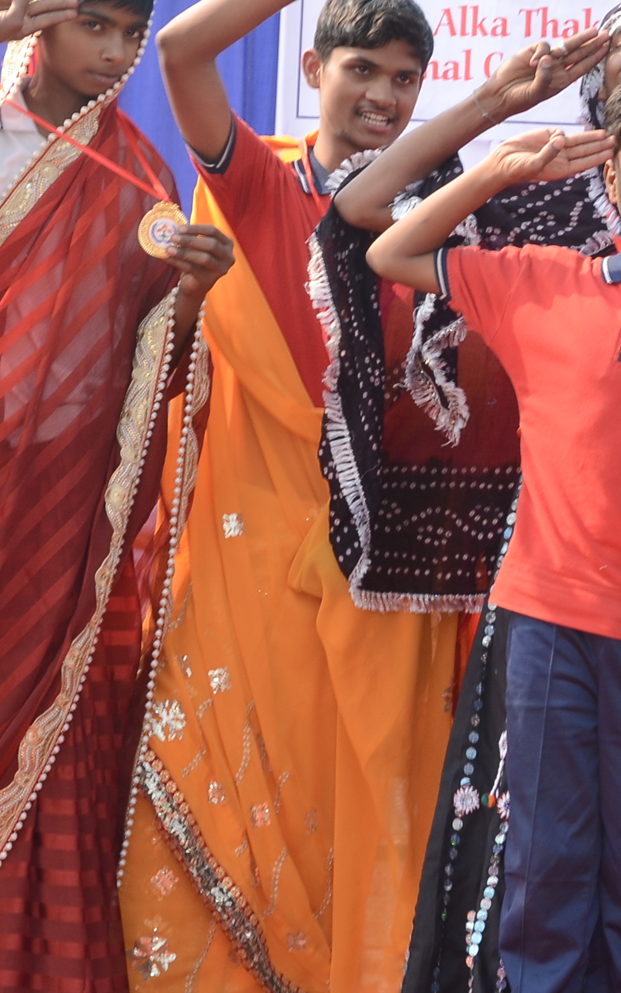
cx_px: 845
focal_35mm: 116
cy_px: 479
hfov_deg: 11.0
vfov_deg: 18.0
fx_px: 3141
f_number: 9
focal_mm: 34
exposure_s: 1/125
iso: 250
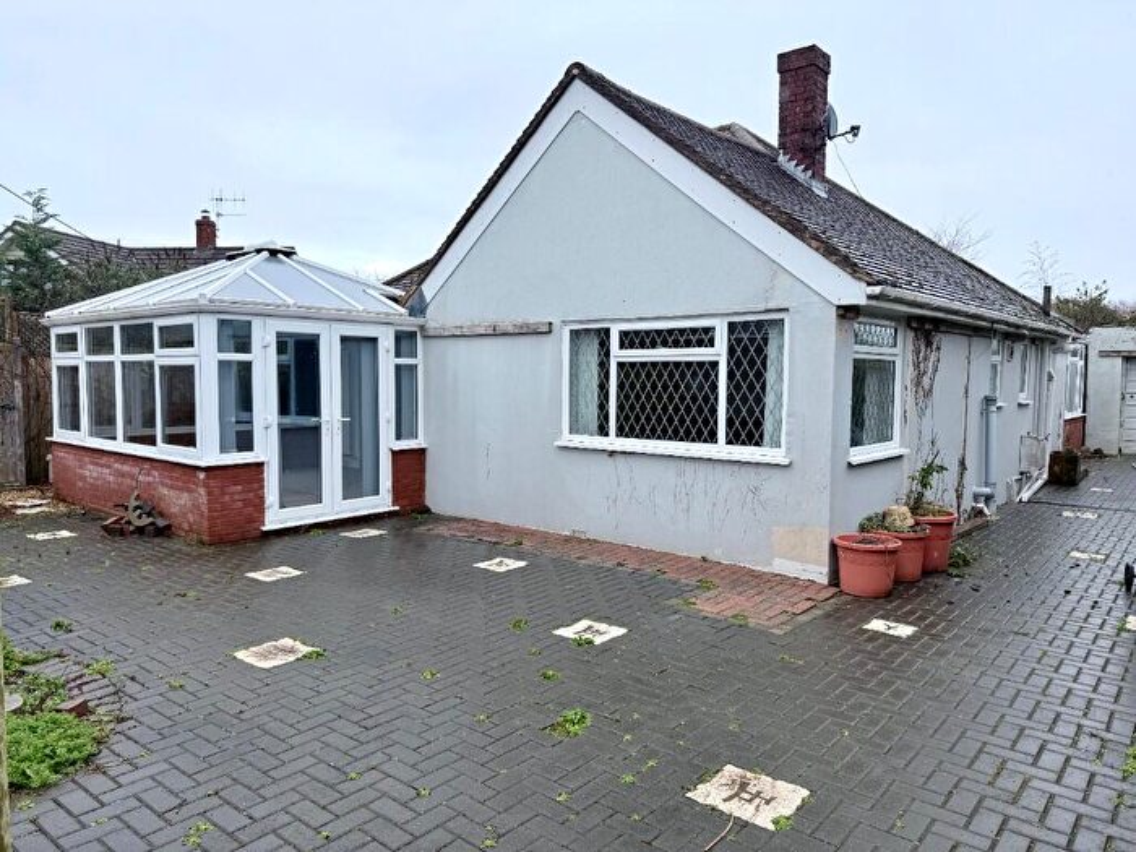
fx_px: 788
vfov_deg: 56.8
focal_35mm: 24
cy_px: 426
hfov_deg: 71.6
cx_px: 568
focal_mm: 6.76
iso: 80
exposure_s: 1/1250
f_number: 1.78
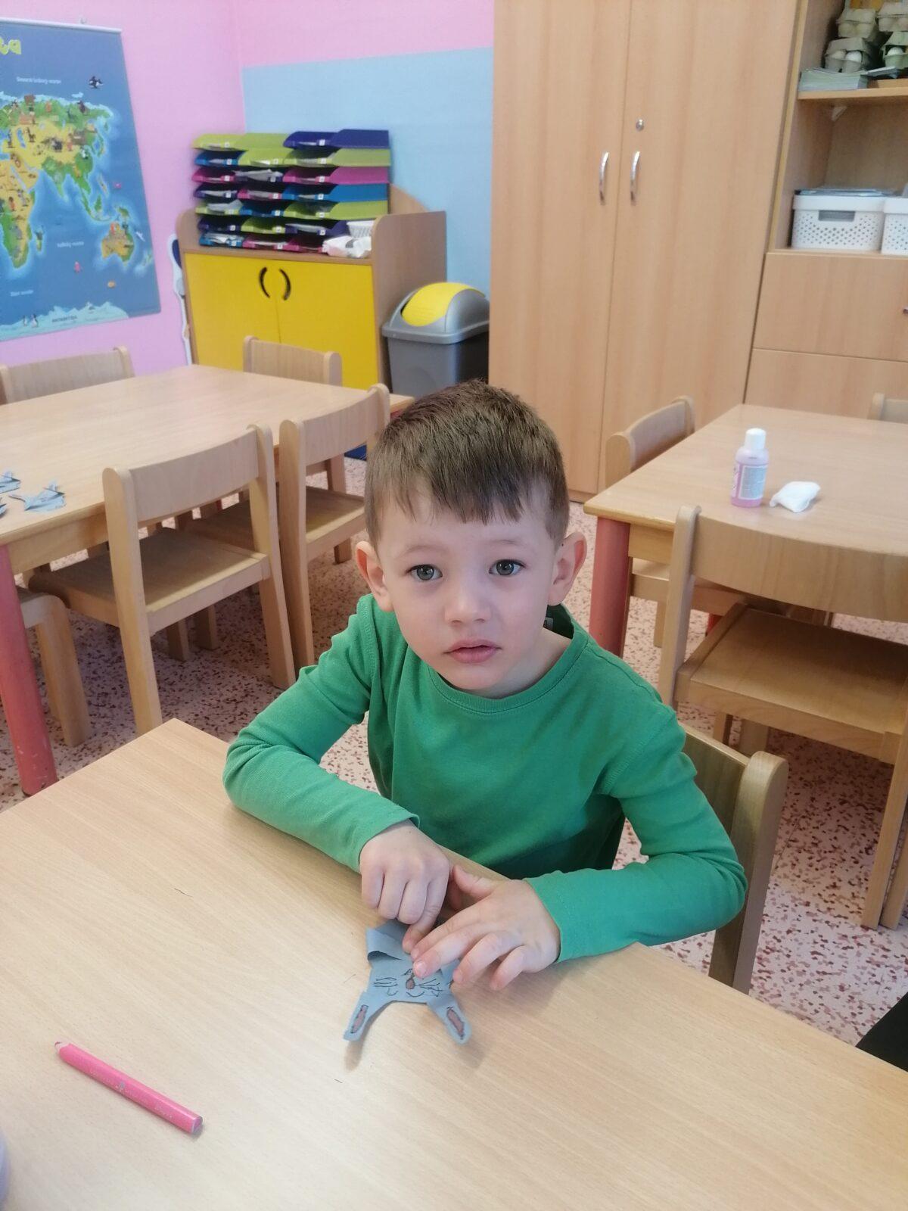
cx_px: 454
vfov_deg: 65.3
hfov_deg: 51.4
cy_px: 606
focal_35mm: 27
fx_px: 944
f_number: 1.8
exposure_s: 1/40
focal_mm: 4.75
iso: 160
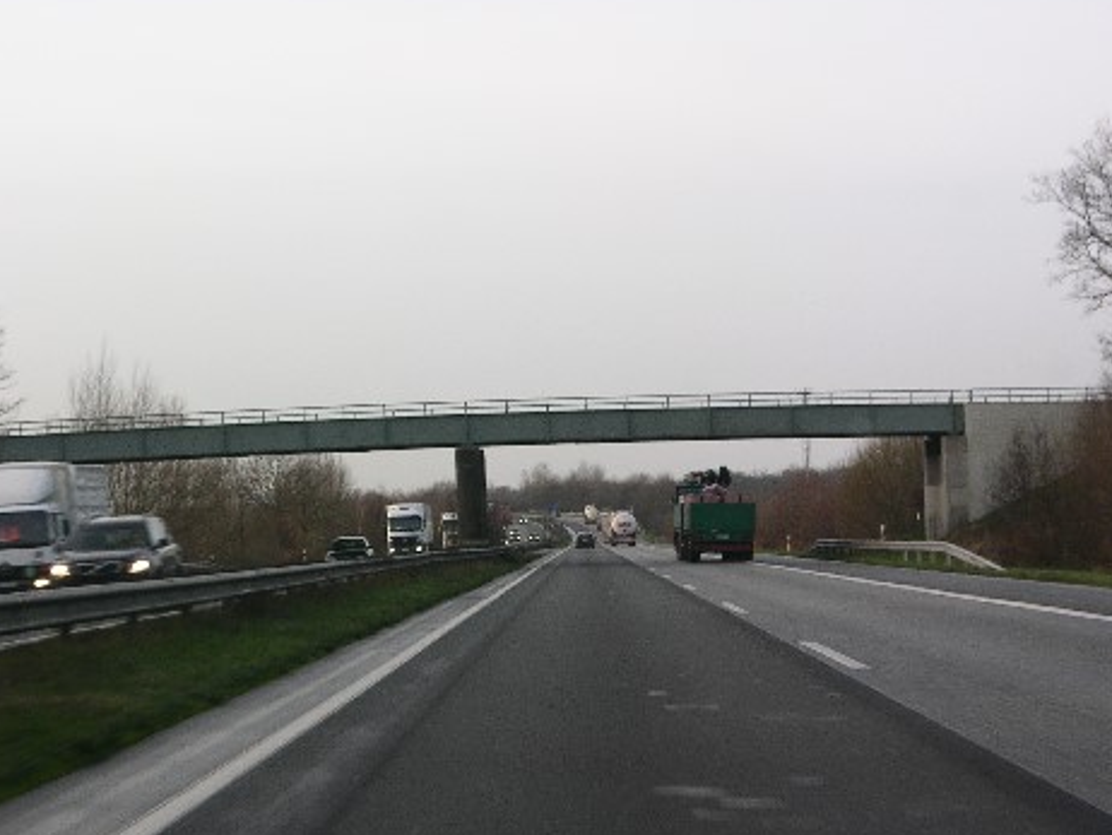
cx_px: 533
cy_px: 493
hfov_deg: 19.8
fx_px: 3182
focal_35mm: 99
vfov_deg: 14.9
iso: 50
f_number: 5.4
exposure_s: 1/63.5
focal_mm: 19.9
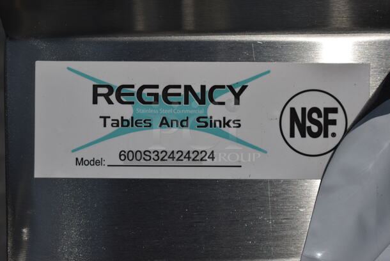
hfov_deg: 24.6
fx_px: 895
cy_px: 130
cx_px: 195
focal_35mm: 82
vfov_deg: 16.6
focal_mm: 55
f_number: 8
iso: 100
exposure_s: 1/2500
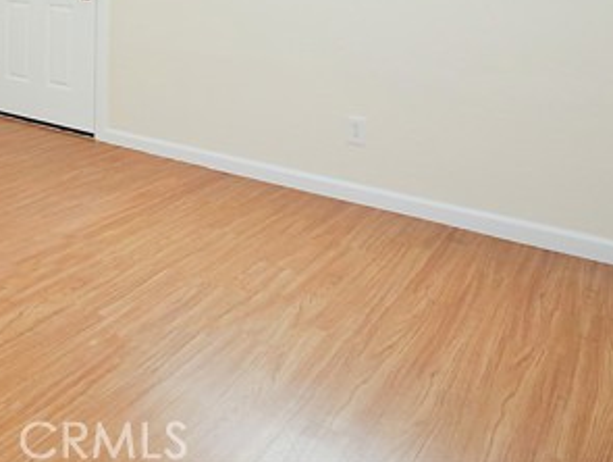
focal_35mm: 39
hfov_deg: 41.6
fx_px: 691
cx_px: 0
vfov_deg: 32.9
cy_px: -29
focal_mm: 9
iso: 2500
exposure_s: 1/250
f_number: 8
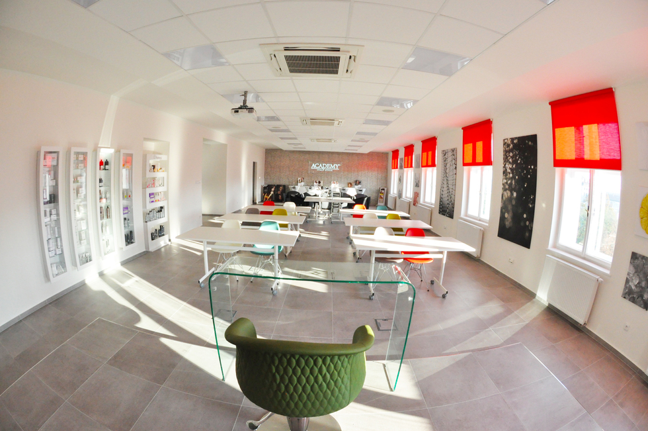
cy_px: 216
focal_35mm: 16
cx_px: 324
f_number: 8
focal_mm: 10.5
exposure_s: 1/320
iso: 2000
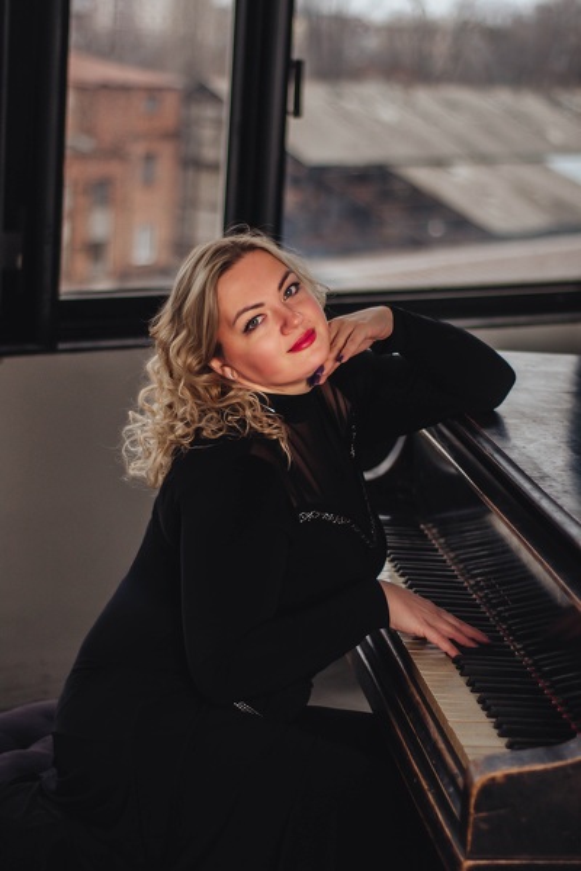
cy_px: 436
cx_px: 290
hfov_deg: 18.2
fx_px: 1815
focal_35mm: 75
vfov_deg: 27.0
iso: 200
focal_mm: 50
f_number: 1.8
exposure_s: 1/250
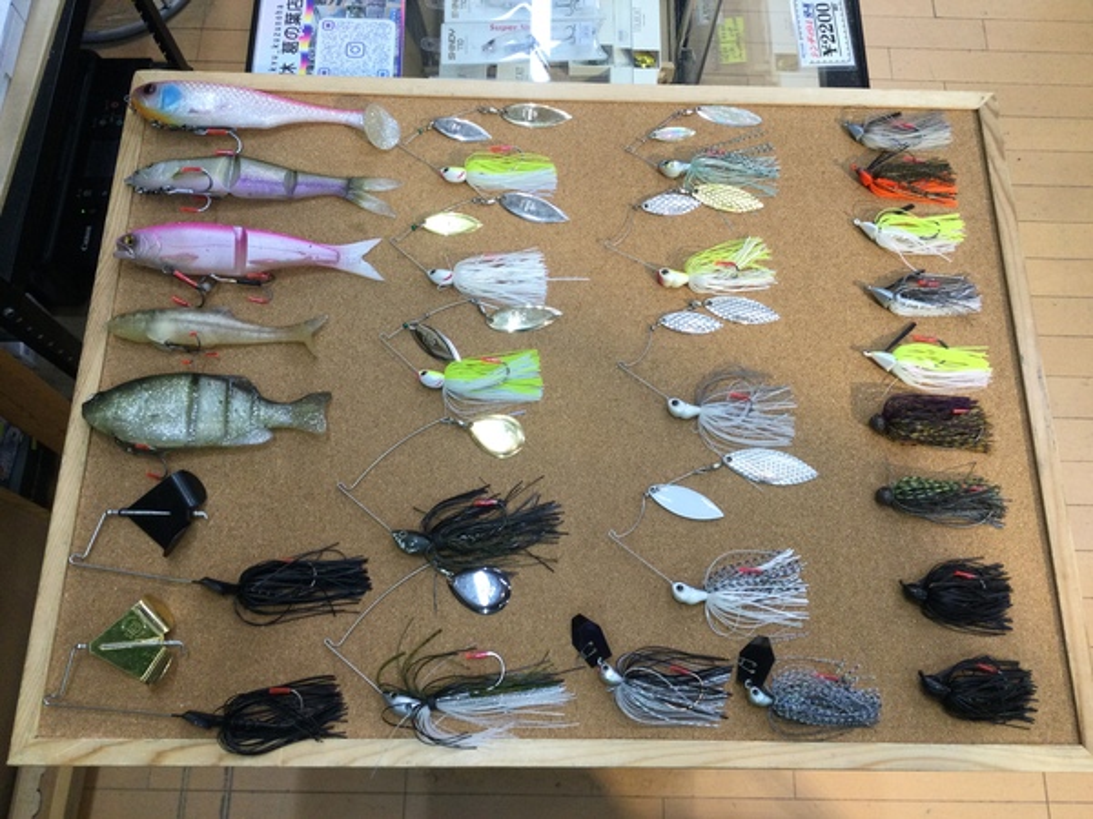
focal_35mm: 31
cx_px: 546
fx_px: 979
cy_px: 410
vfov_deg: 45.4
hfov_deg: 58.4
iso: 25
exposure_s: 1/30
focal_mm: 3.3
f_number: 2.4
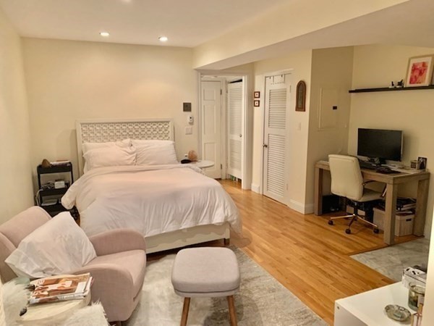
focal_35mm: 26
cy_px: 163
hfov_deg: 67.3
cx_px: 217
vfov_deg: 53.1
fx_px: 326
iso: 320
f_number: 1.8
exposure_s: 1/60
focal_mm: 4.25
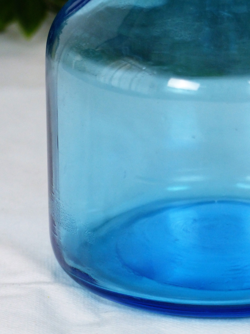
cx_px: 125
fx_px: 3274
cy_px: 167
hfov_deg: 4.4
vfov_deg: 5.8
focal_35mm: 340
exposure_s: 1/80
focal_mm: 55.7
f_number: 2.8
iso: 250
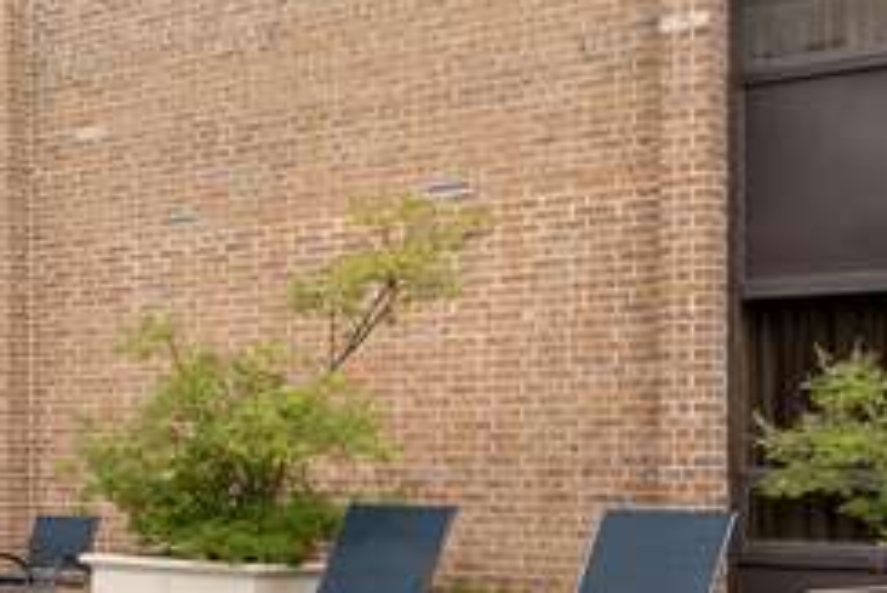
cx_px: -529
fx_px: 1652
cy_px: 420
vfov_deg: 20.2
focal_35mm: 67
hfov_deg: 22.8
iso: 200
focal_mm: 16
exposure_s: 1/250
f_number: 8
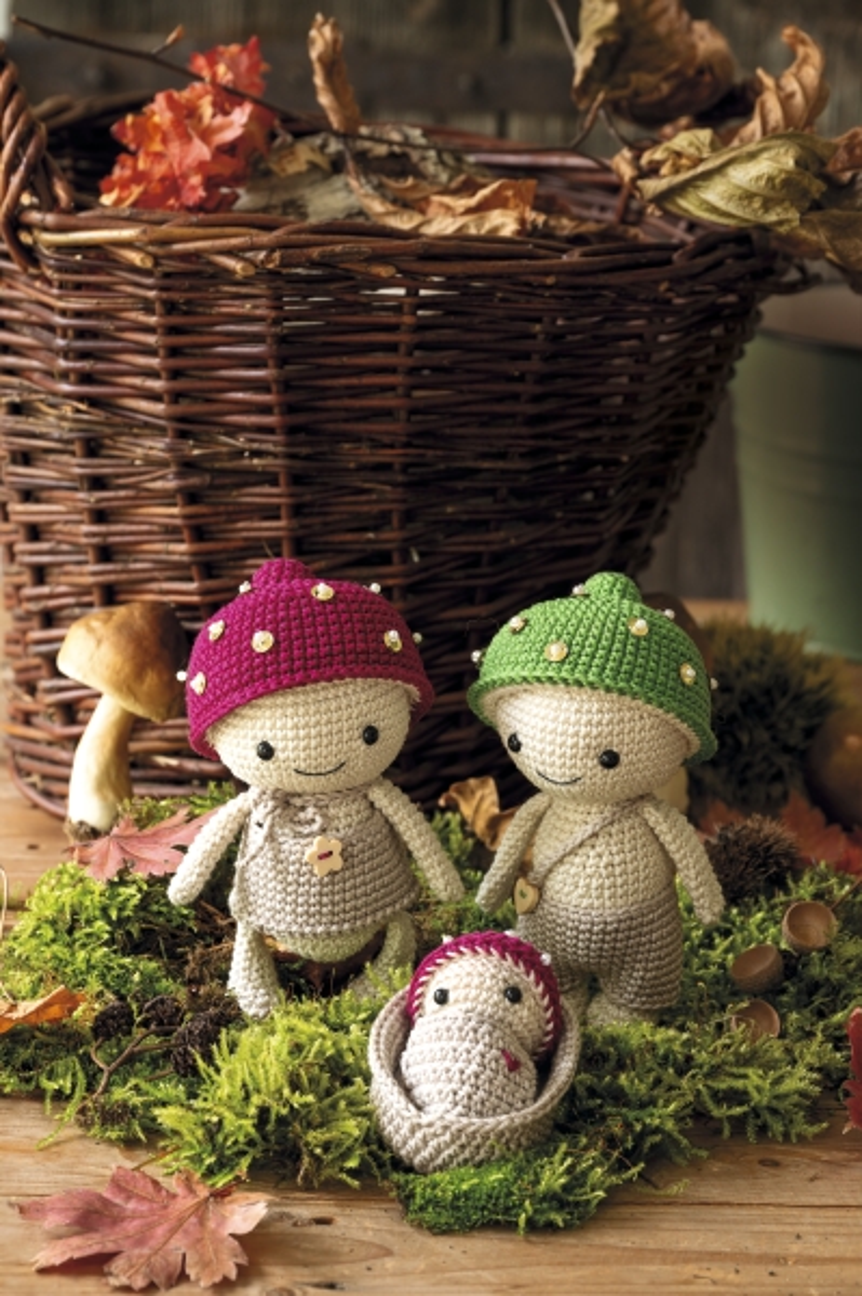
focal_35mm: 105
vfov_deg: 19.5
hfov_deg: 13.0
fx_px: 3778
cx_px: 431
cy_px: 648
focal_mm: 105
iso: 200
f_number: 9
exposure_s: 1
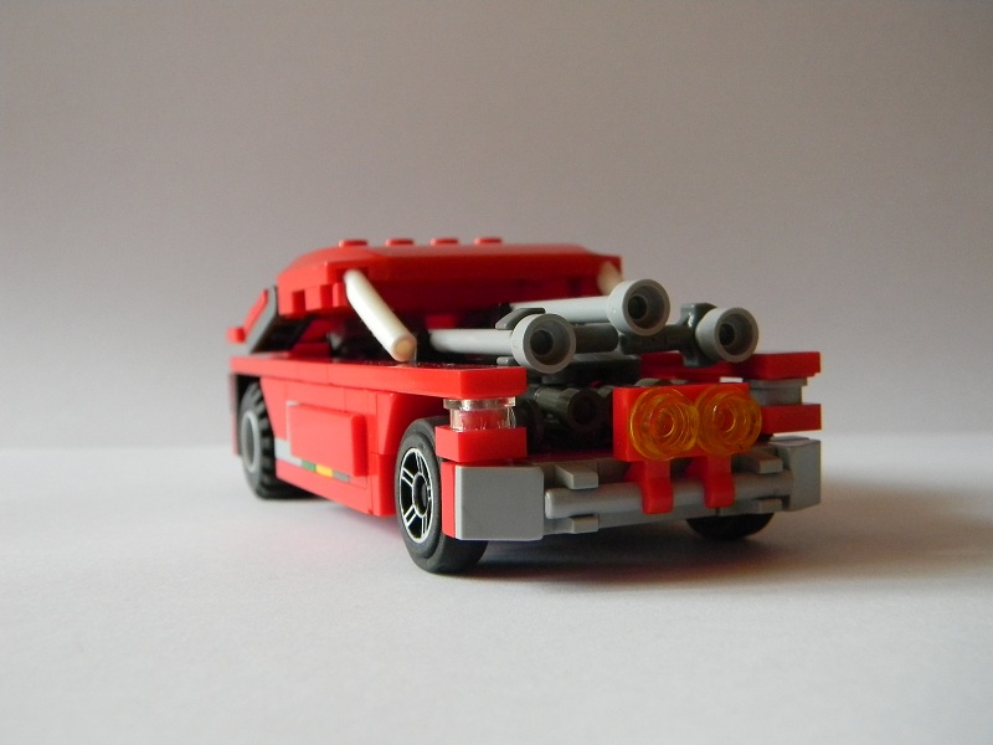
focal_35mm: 41
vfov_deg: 35.1
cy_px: 372
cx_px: 496
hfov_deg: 45.8
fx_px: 1176
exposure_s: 1/24
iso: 400
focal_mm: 7.3
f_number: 3.8
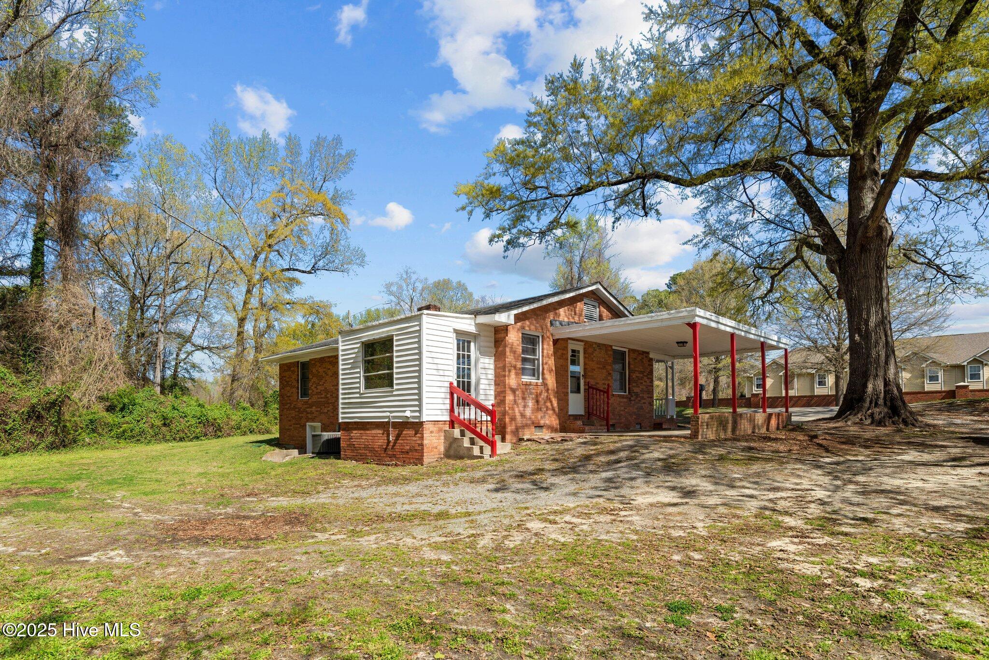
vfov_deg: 67.4
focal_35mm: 18
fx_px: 495
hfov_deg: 90.0
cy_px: 330
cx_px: 494
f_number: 8
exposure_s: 1/320
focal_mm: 18
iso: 100
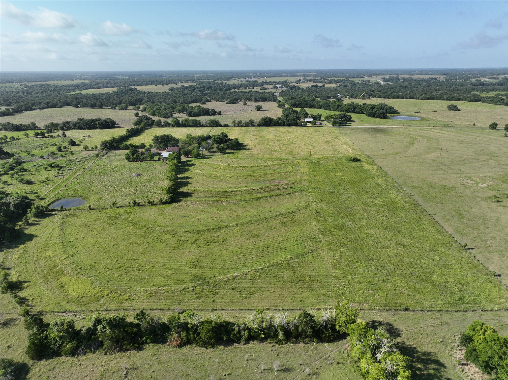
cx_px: 254
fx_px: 352
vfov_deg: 56.8
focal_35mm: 24
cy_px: 190
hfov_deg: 71.6
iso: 110
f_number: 2.8
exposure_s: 1/1600
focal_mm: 12.29
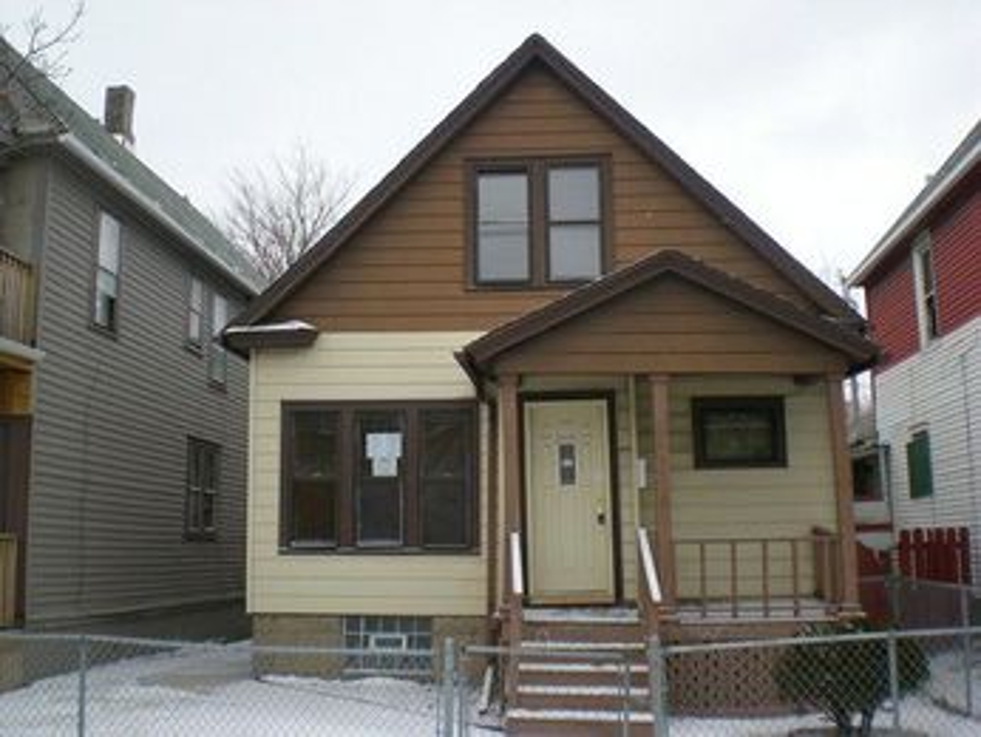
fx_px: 1078
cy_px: 368
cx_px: 490
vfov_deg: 37.8
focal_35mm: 38
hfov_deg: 48.9
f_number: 4.6
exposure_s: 1/227
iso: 77
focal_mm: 6.3
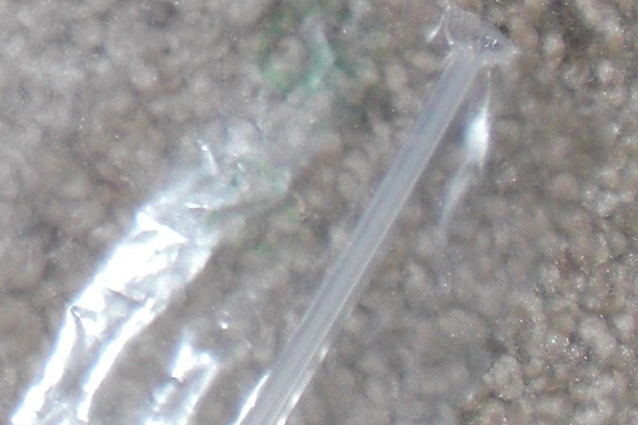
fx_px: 2960
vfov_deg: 8.1
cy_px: -209
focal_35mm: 167
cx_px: -622
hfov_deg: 11.2
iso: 100
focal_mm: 6.3
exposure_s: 1/60
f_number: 3.1
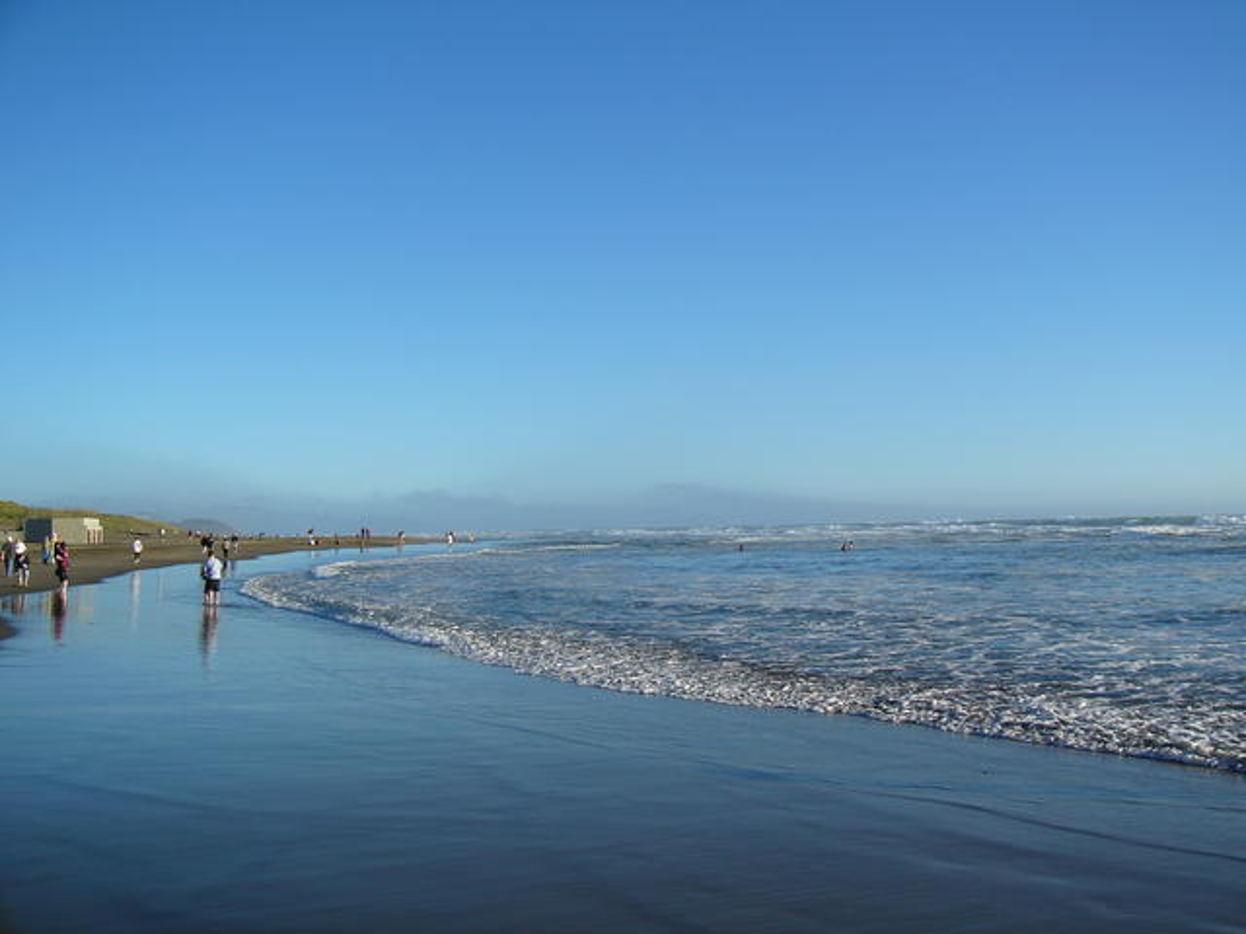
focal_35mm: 35
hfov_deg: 52.6
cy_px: 467
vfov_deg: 40.7
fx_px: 1260
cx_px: 623
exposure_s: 1/125
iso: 50
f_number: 8
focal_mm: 5.8
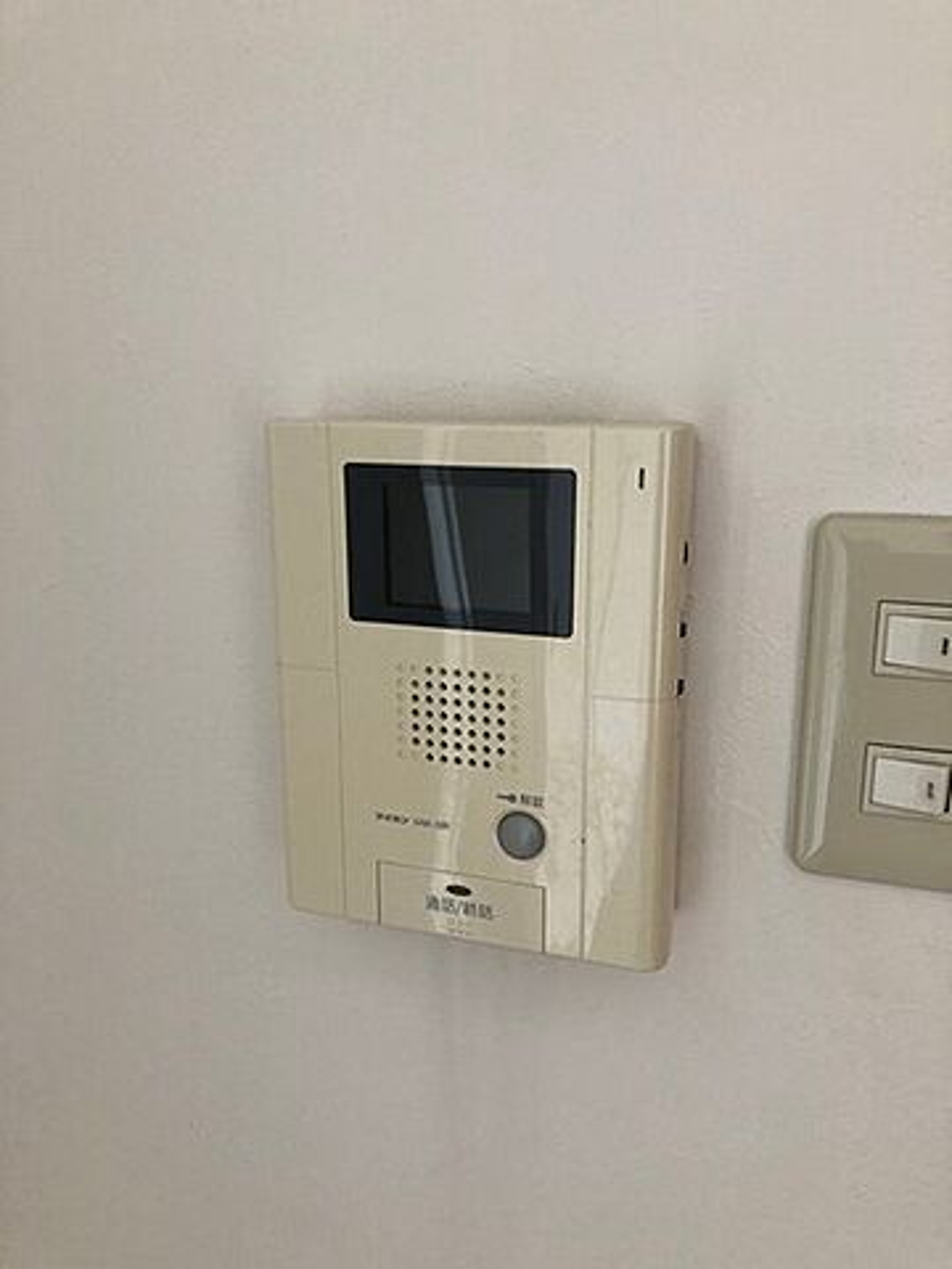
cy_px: 634
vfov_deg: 63.4
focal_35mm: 28
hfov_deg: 49.7
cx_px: 476
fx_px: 1027
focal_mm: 4
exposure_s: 1/30
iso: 40
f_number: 1.8
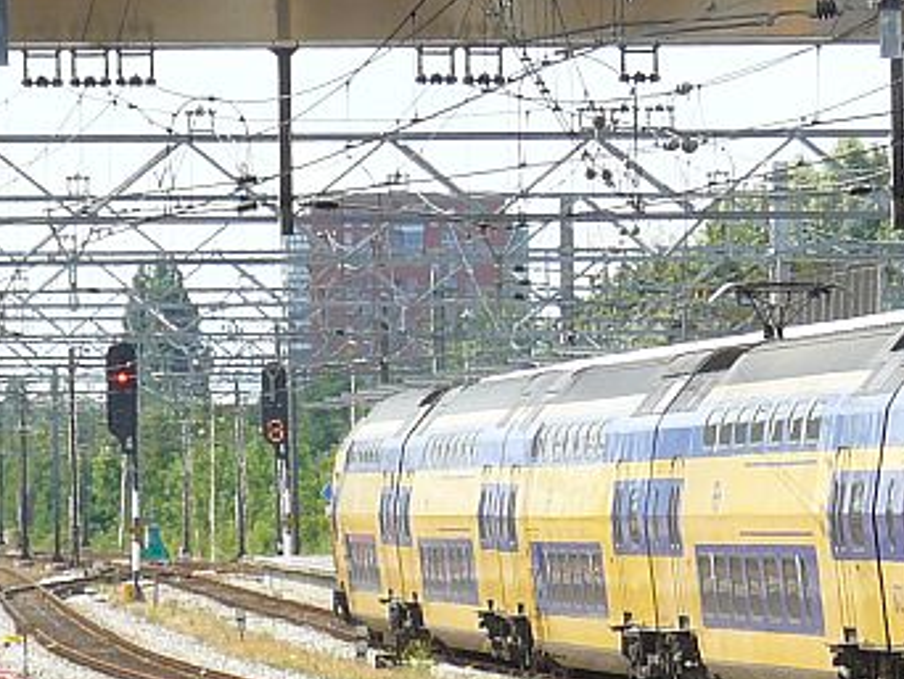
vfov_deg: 2.9
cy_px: 462
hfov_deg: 3.9
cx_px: 1028
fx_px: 13197
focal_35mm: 505
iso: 100
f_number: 5.6
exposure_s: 1/250
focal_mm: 24.1
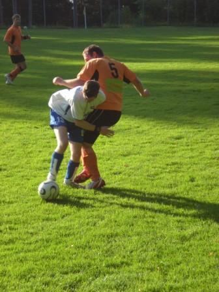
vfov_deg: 17.3
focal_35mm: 114
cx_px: 110
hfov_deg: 13.0
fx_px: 962
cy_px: 146
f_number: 5.9
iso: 192
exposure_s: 1/250
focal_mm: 18.9
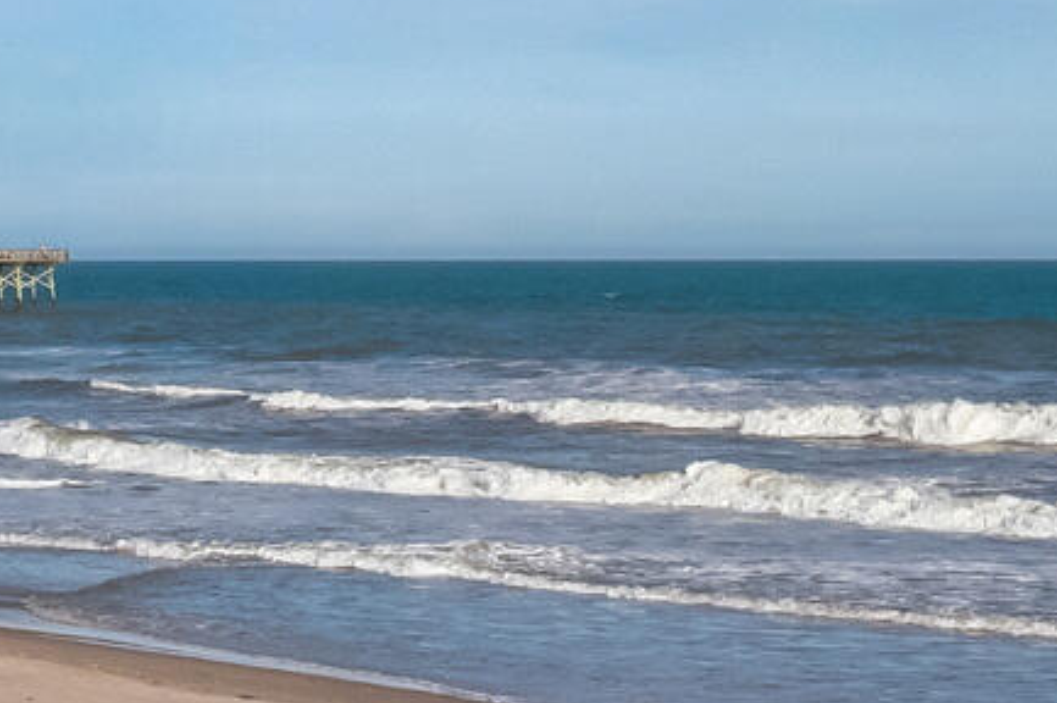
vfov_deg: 9.6
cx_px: -1035
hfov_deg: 12.7
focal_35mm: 142
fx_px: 4166
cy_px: 240
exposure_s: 1/3200
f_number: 8
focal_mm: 30
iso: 320
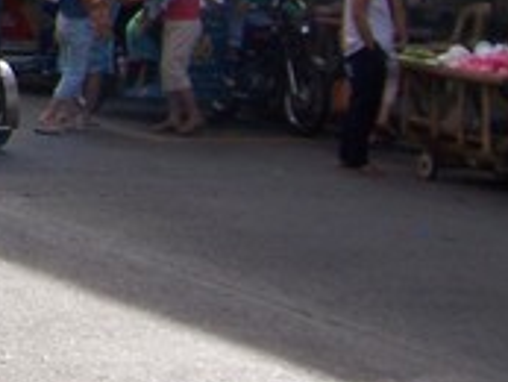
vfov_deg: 10.8
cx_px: -417
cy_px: -185
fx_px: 1953
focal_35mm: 133
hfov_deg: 13.3
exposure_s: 1/400
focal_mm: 6.2
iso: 80
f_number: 4.5
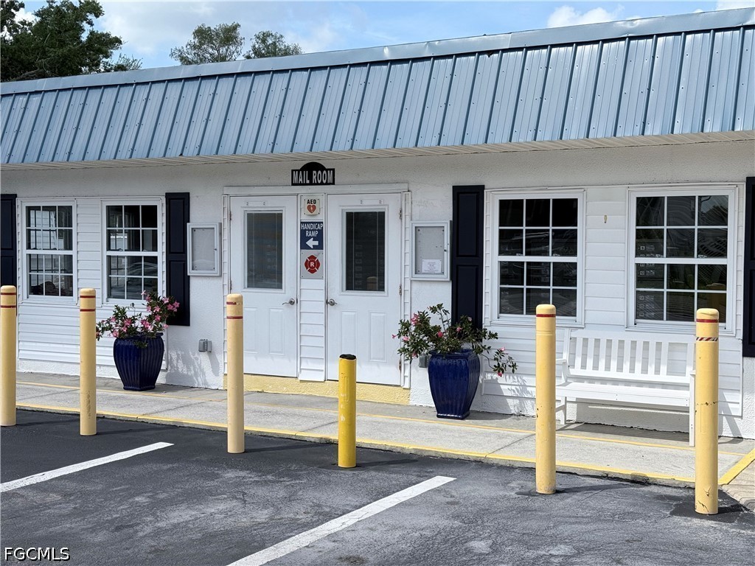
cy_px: 283
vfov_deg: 30.3
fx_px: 1047
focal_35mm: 48
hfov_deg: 39.7
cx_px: 378
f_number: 1.78
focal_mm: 6.76
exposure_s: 1/5208
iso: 64
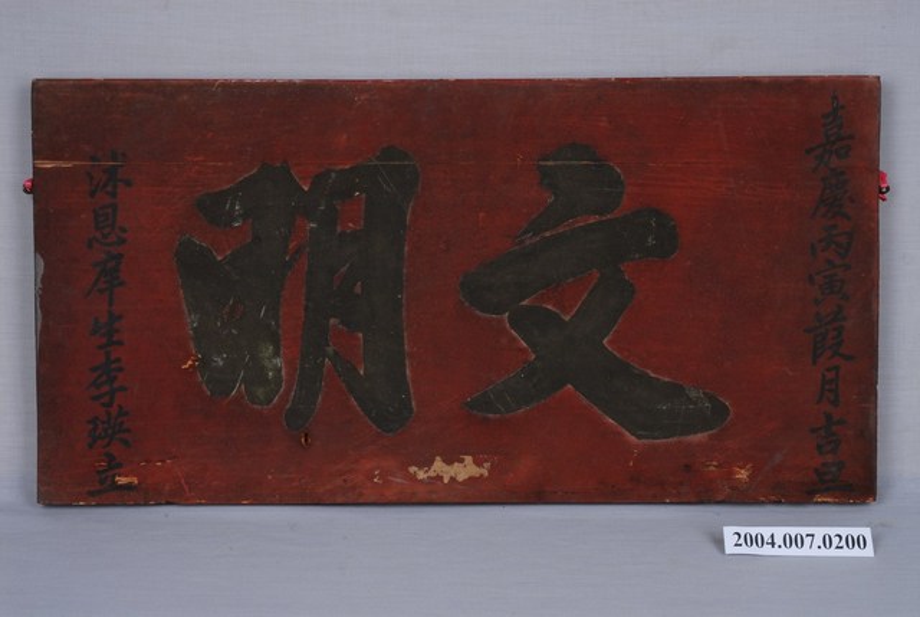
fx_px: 1459
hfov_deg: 35.0
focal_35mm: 57
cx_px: 460
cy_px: 308
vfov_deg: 23.9
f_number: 22
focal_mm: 38
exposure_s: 1/100
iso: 100
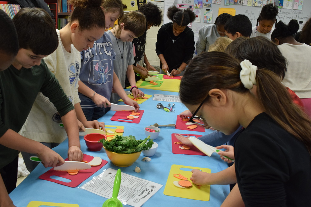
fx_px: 337
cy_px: 104
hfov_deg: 49.5
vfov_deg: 34.2
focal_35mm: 39
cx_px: 156
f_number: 8
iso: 1600
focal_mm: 26
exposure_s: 1/50
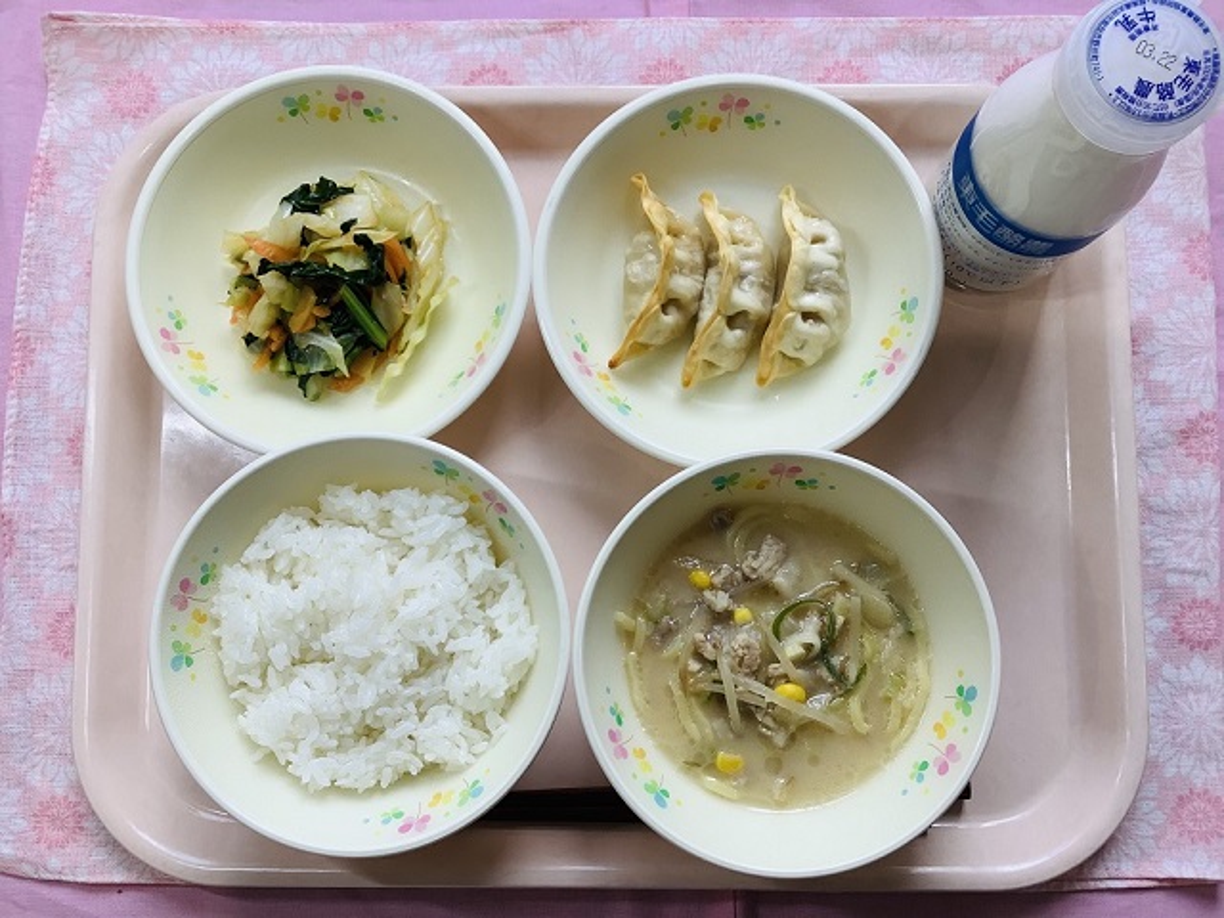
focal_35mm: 31
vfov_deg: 45.4
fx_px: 1096
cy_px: 459
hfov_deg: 58.4
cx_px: 612
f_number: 2.4
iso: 25
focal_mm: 3.3
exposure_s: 1/100
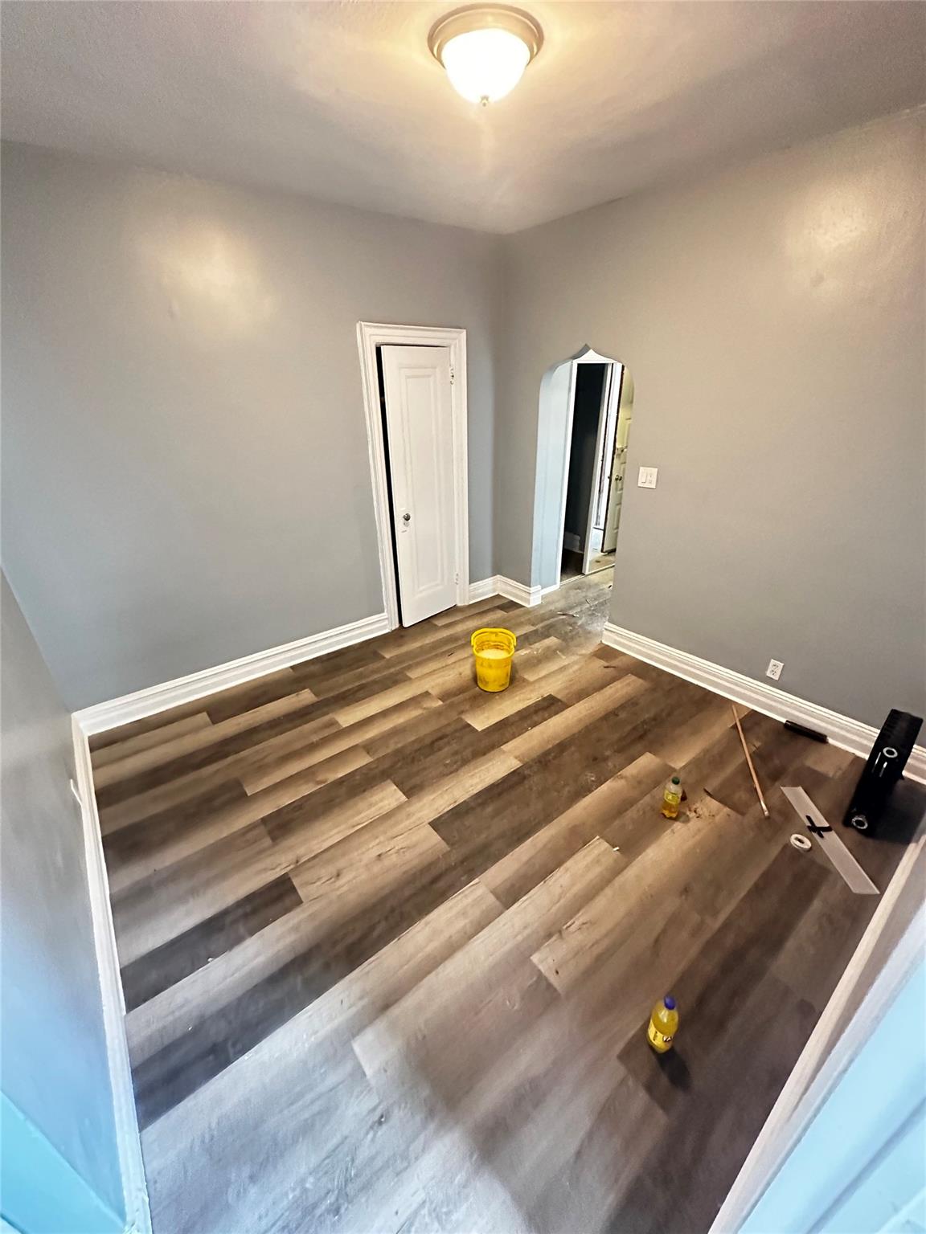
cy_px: 617
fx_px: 499
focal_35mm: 14
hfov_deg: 85.7
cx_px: 463
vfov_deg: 102.1
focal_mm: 2.22
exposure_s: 1/40
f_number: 2.2
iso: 1250
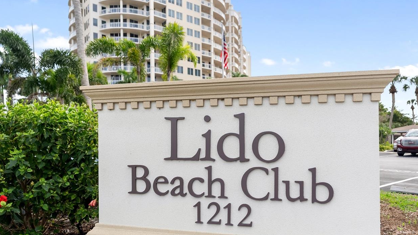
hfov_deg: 69.8
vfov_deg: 41.8
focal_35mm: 27
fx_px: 299
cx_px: 222
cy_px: 172
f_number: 2.8
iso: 160
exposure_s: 1/1600
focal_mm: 20
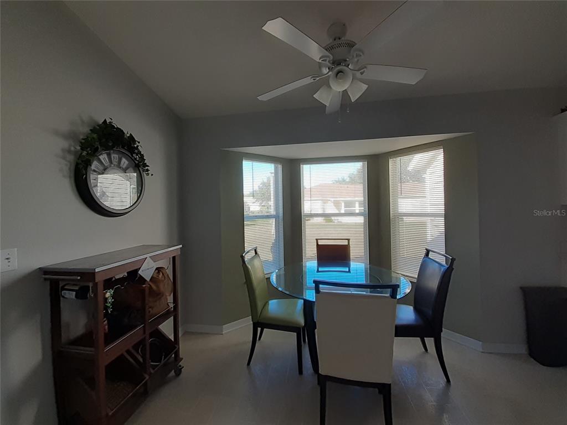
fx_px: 213
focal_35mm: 13
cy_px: 212
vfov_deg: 89.9
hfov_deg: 106.2
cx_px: 284
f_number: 2.2
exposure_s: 1/100
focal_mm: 1.13
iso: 40
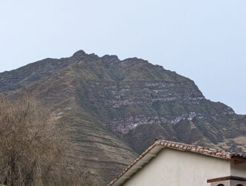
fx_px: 463
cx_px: 205
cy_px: 251
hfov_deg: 29.0
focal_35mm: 65
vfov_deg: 20.4
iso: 115
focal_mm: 6.81
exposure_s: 1/163
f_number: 1.85
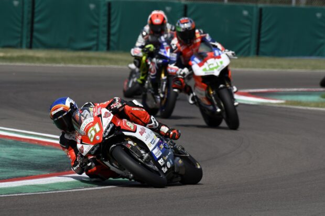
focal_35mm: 750
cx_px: 162
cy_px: 108
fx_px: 6769
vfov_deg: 1.8
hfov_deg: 2.8
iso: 400
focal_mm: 500
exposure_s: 1/1000
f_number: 10
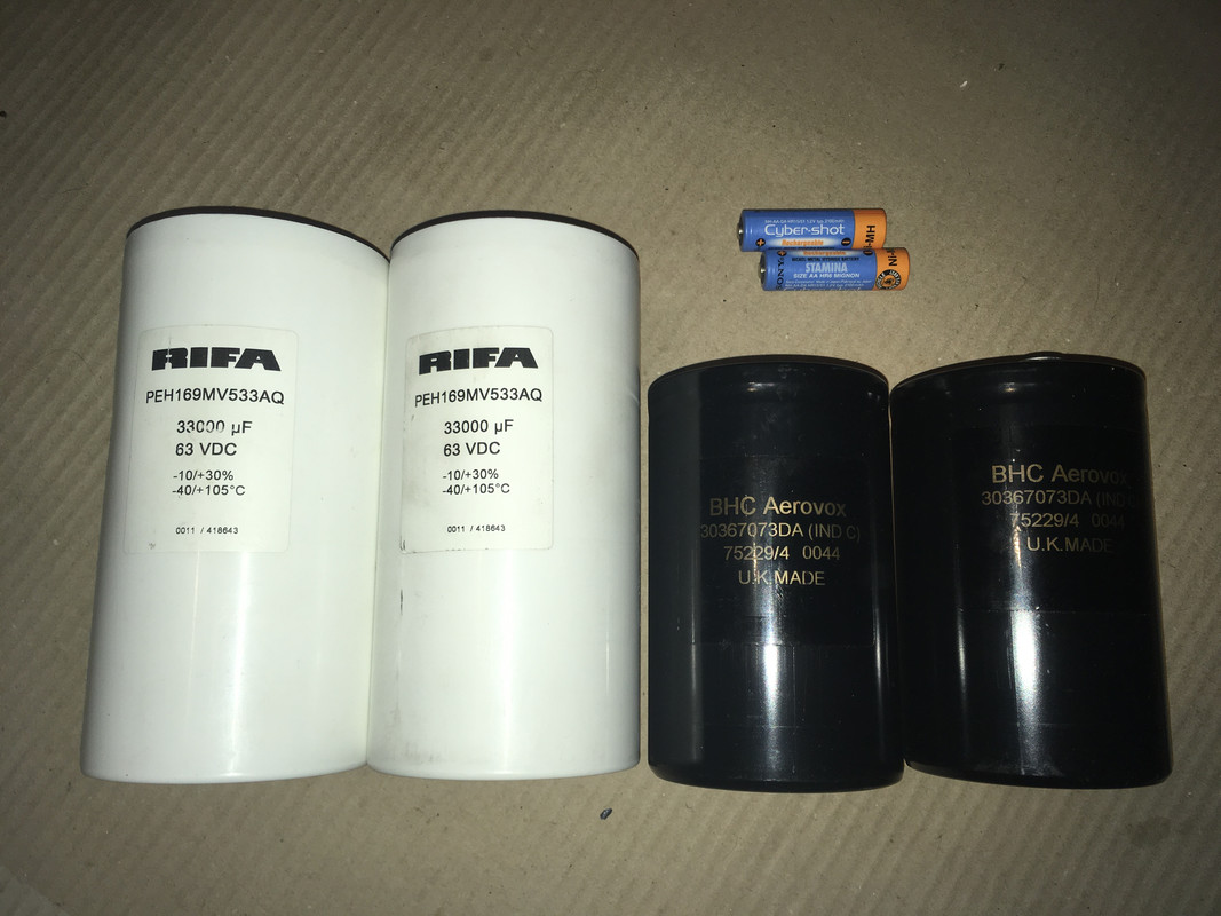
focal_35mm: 29
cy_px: 458
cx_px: 610
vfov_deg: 48.2
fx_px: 1023
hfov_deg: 61.7
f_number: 2.2
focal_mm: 4.15
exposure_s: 1/80
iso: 25
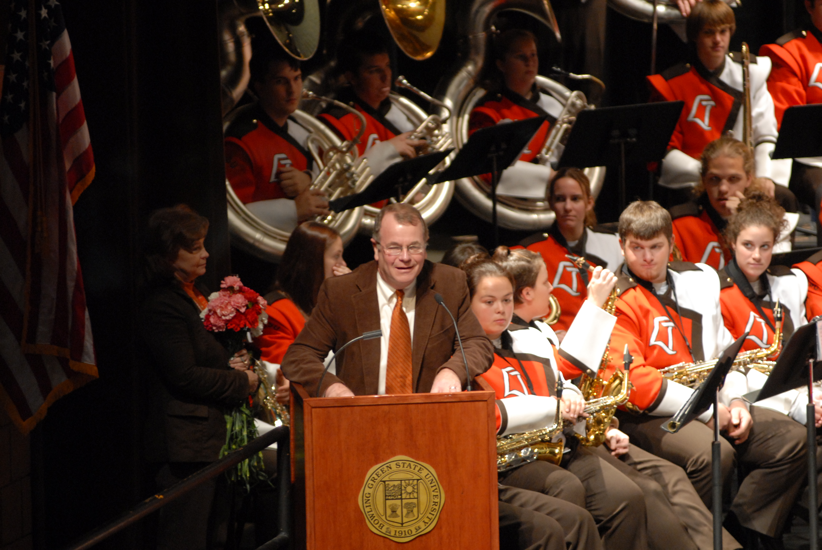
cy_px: 275
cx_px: 411
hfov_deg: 6.9
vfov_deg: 4.6
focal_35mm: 300
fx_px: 6858
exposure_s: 1/40
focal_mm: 200
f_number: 3.2
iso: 800
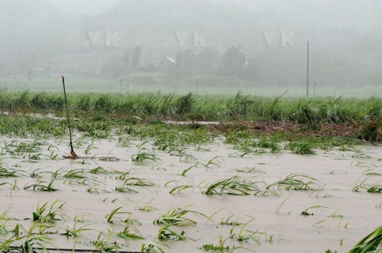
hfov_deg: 19.5
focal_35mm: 105
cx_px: 191
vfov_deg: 13.0
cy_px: 126
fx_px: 1112
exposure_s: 1/500
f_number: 11
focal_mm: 70
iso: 1000
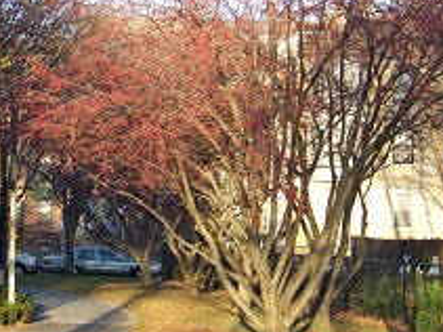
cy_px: 134
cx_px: 78
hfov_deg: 11.9
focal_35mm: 165
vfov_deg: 9.0
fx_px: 2110
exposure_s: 1/125
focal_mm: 14.6
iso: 70
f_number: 3.2
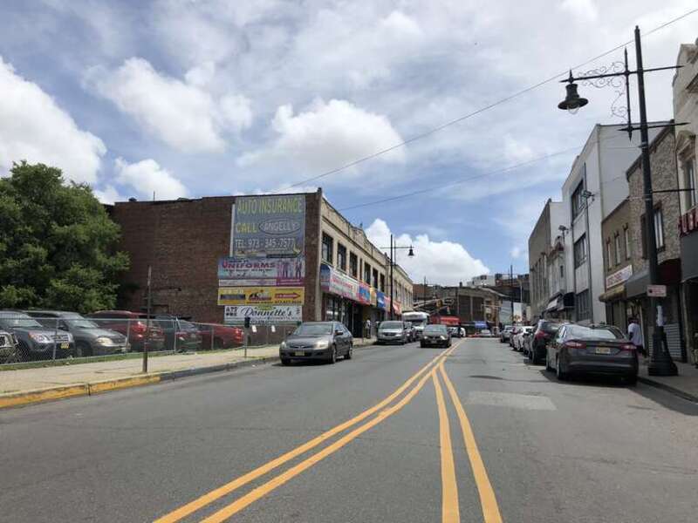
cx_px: 349
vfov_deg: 49.7
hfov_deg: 63.4
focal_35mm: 28
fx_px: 565
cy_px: 262
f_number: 1.8
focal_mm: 4
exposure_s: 1/4049
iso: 25
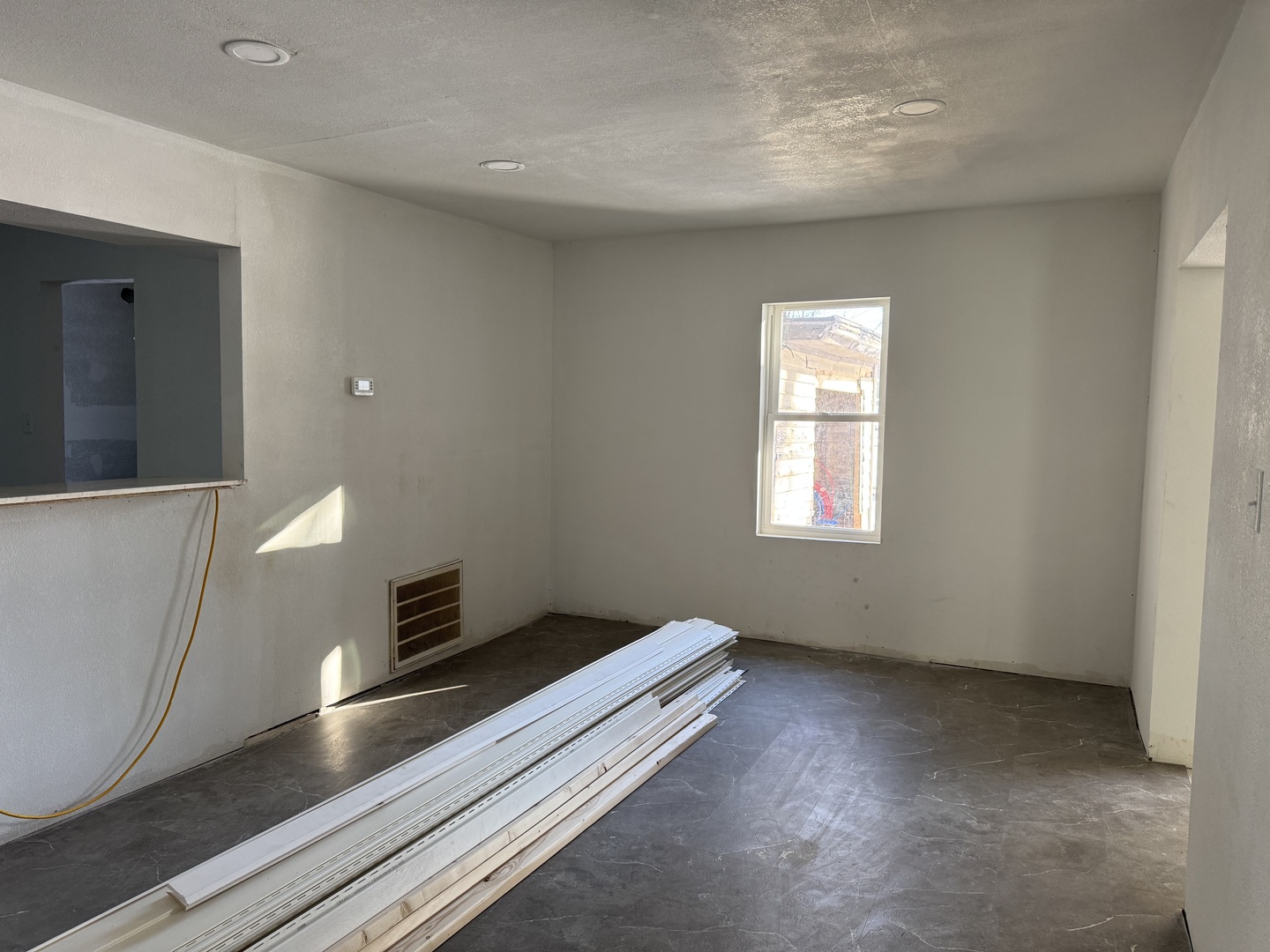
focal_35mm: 24
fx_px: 881
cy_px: 476
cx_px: 635
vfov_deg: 56.8
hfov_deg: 71.6
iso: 160
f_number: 1.78
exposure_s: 1/121
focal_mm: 6.76
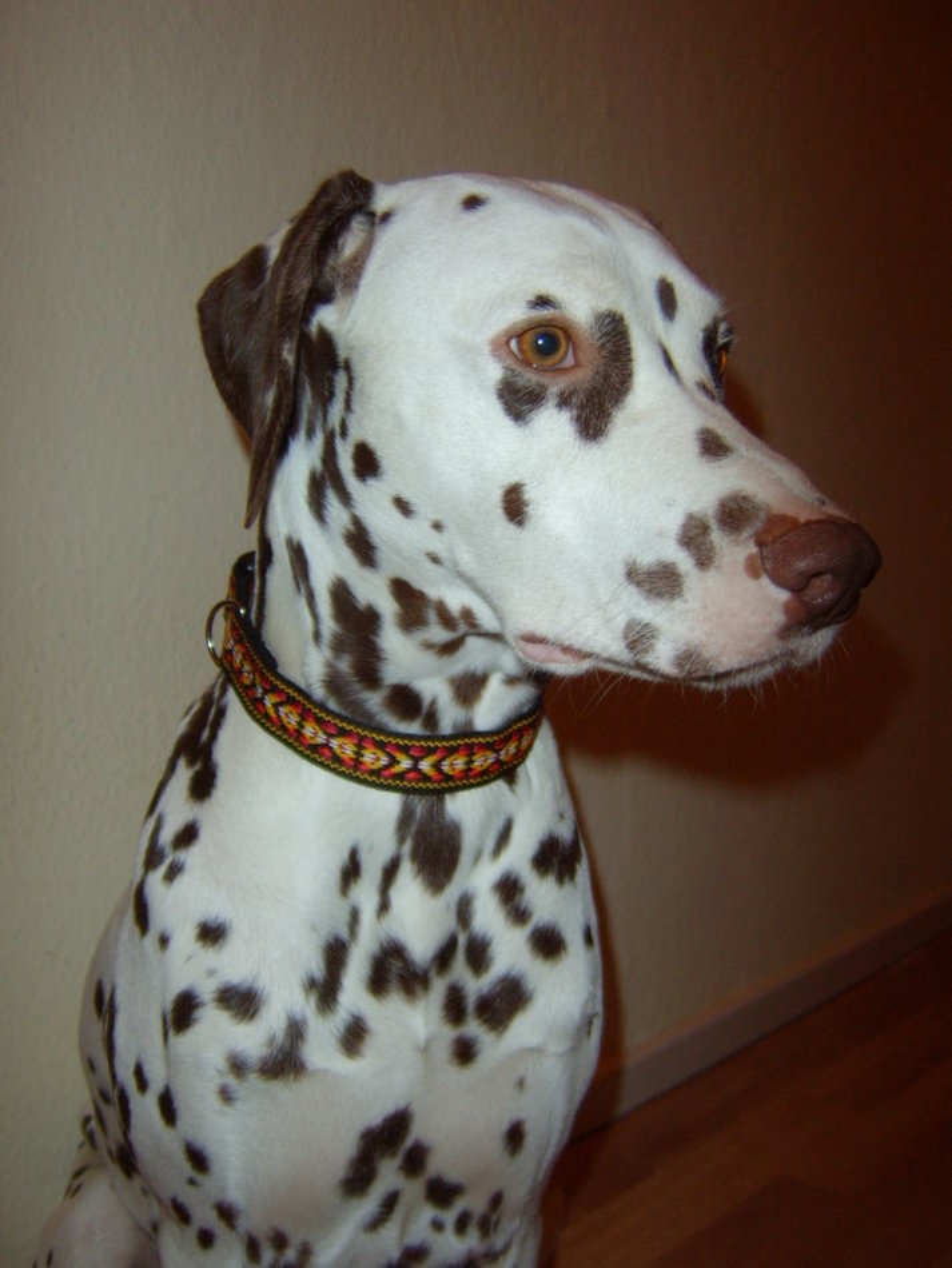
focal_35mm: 31
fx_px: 1136
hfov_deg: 45.5
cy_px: 634
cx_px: 476
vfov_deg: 58.3
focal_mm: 8.13
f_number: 2.7
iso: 141
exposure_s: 1/30
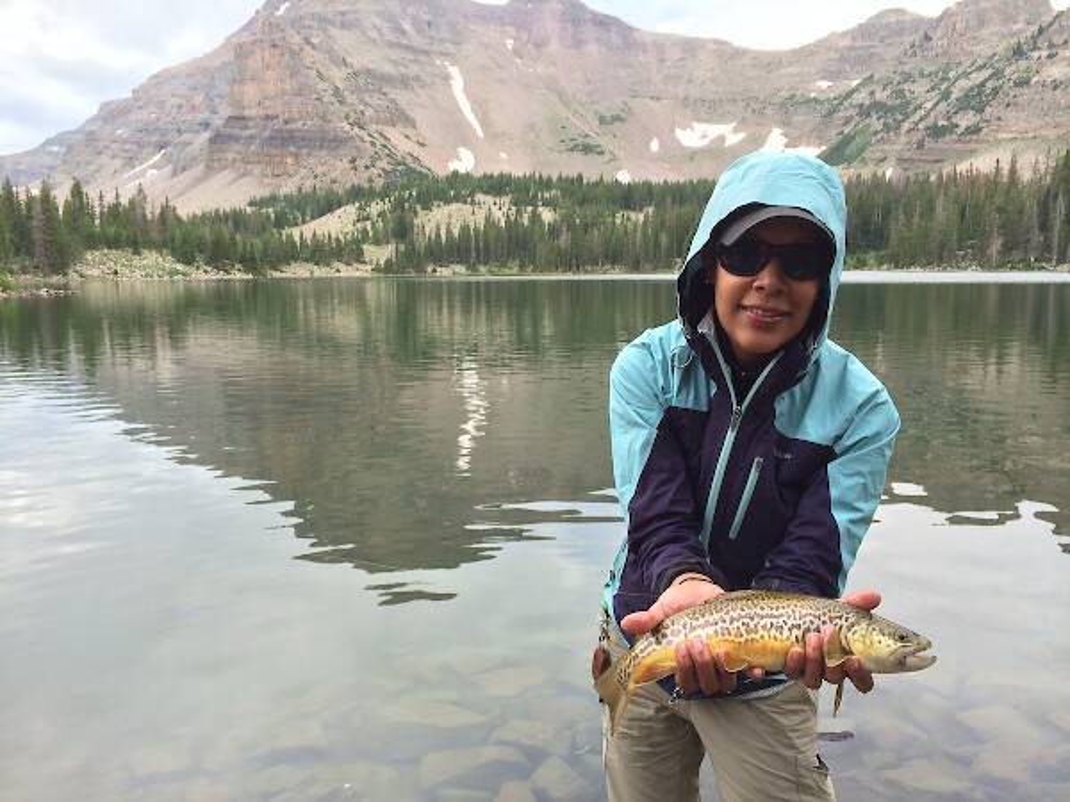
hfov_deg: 60.0
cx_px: 535
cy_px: 401
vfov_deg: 46.8
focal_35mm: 30
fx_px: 927
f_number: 2.2
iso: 32
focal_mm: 4.12
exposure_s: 1/483
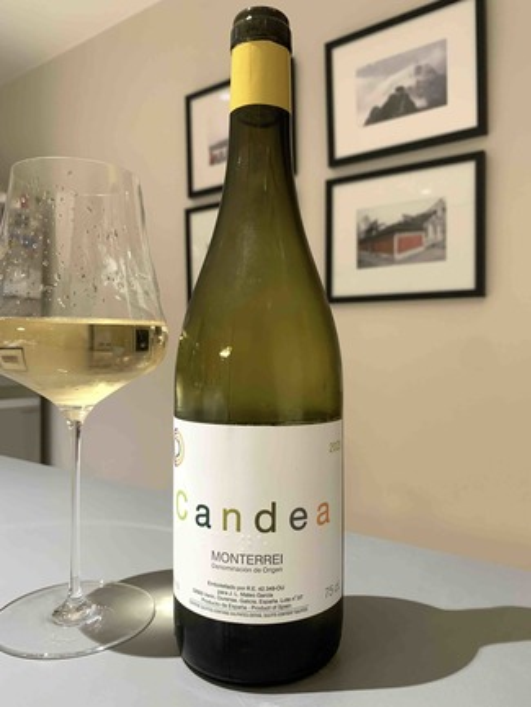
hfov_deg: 53.1
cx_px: 266
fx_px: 532
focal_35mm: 26
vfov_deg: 67.3
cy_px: 354
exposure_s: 1/50
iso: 320
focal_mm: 4.25
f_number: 1.8
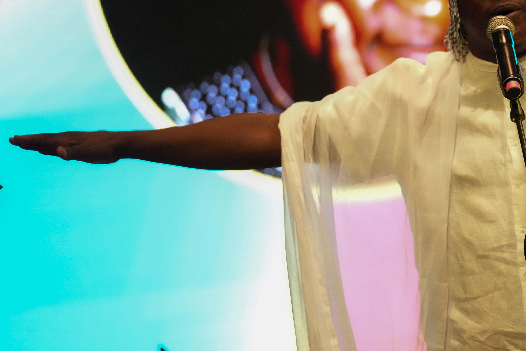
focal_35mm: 394
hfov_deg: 5.2
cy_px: 89
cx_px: 494
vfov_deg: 3.5
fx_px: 5756
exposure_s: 1/250
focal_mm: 194
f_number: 2.8
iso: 5000
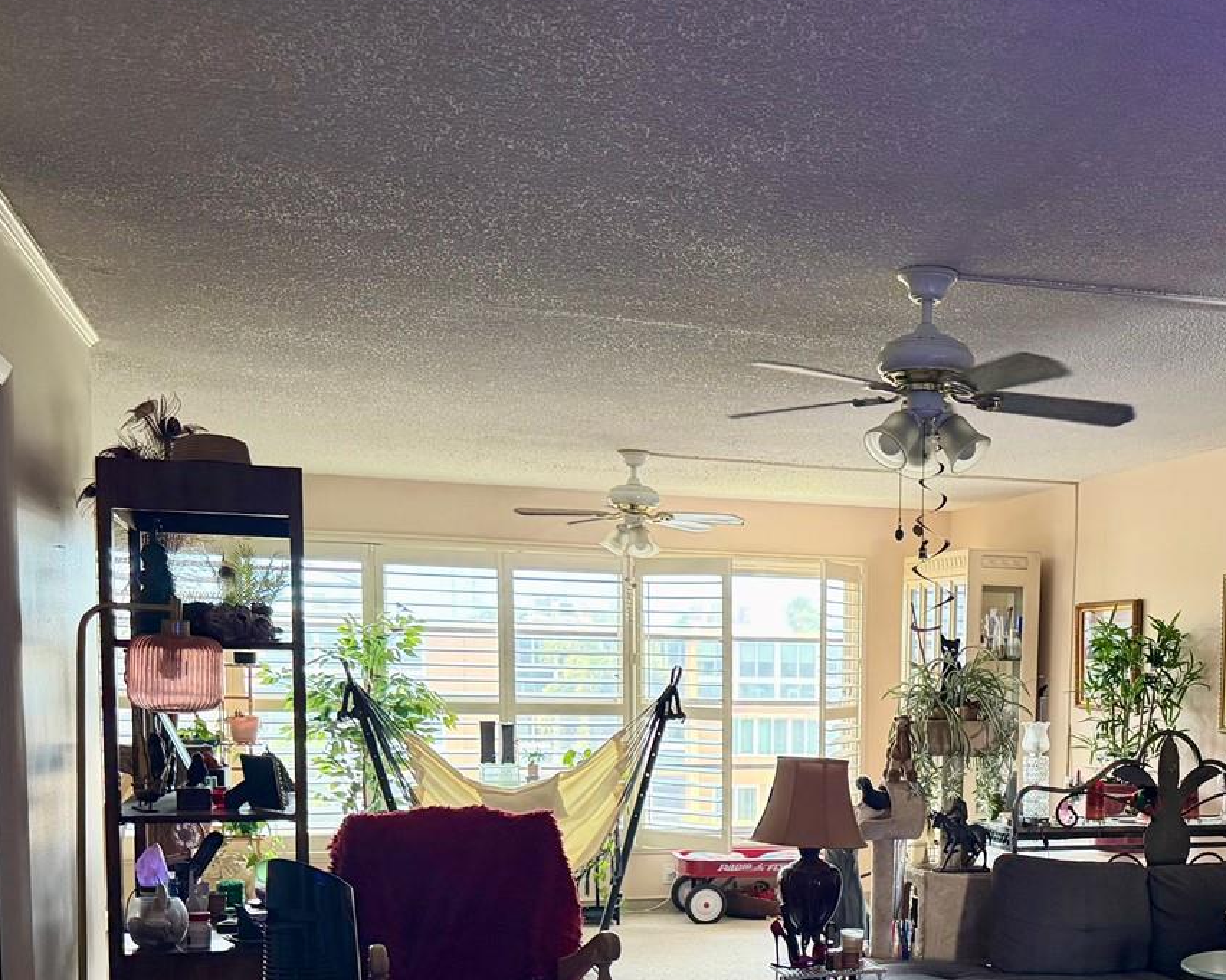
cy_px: 819
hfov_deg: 40.9
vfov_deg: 32.9
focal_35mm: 44
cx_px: 912
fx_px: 1596
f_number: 1.78
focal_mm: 6.76
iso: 400
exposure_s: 1/60
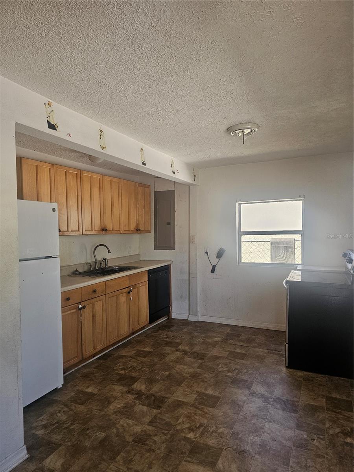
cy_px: 236
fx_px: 314
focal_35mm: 23
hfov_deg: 58.9
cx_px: 177
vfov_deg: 73.9
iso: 160
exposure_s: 1/207
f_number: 1.7
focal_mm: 6.3
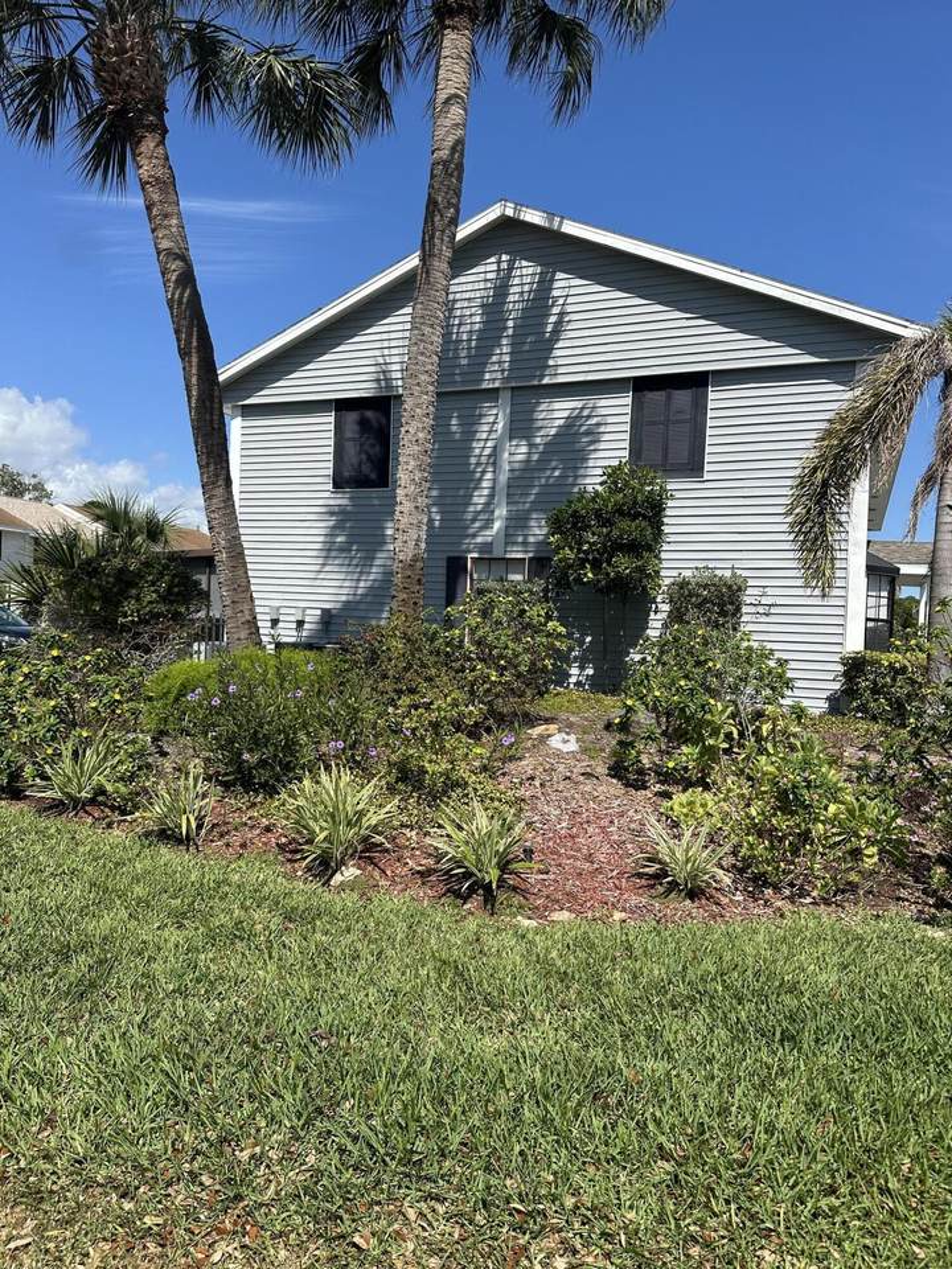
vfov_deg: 71.6
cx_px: 476
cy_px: 634
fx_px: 880
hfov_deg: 56.8
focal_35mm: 24
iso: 80
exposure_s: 1/5263
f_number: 1.78
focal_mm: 6.86
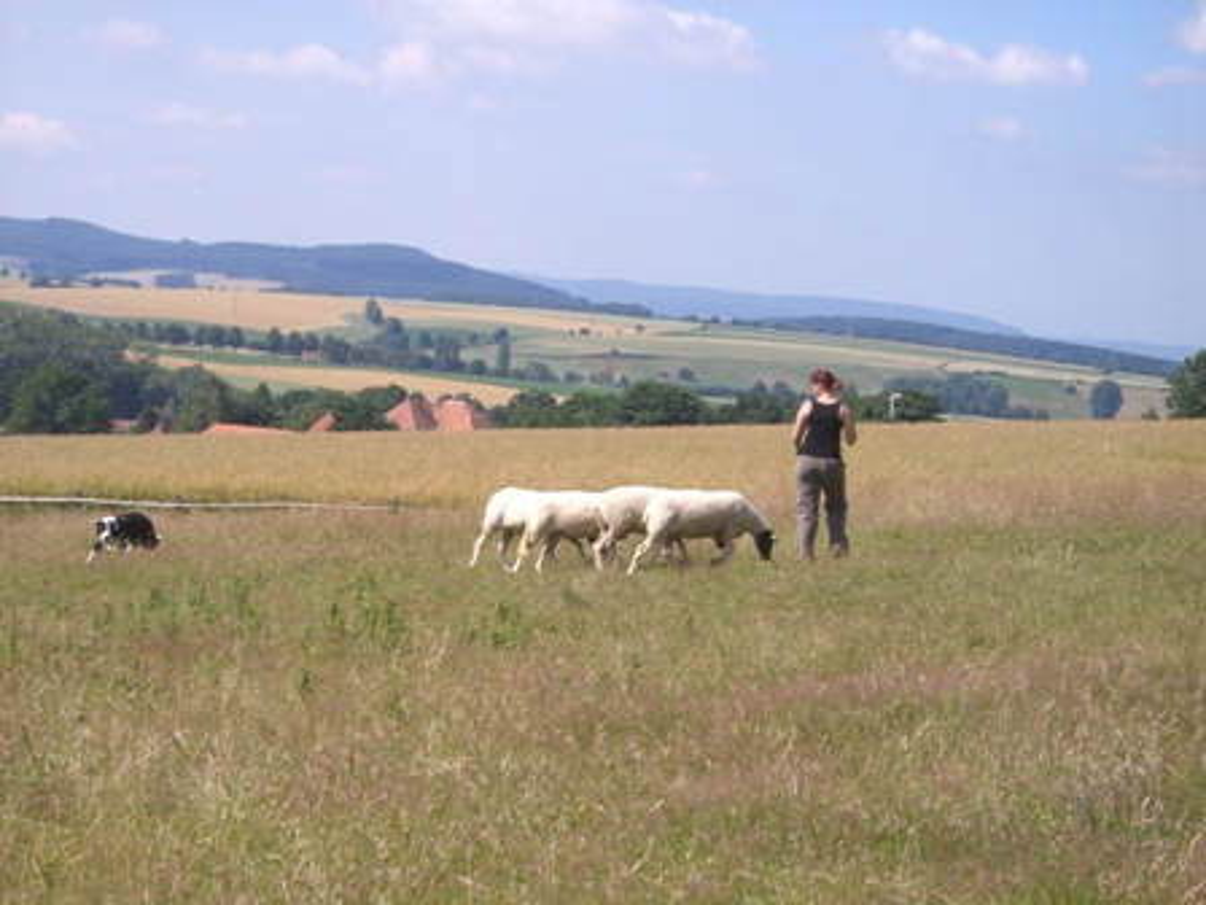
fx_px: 3972
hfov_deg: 17.3
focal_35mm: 114
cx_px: 603
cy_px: 452
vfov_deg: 13.0
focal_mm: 18.6
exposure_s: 1/200
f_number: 8.3
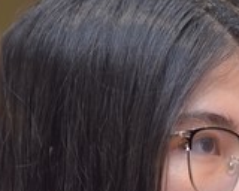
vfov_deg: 2.0
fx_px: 5383
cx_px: 226
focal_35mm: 761
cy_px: 226
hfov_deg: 2.5
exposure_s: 1/125
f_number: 2.8
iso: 800
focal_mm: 200
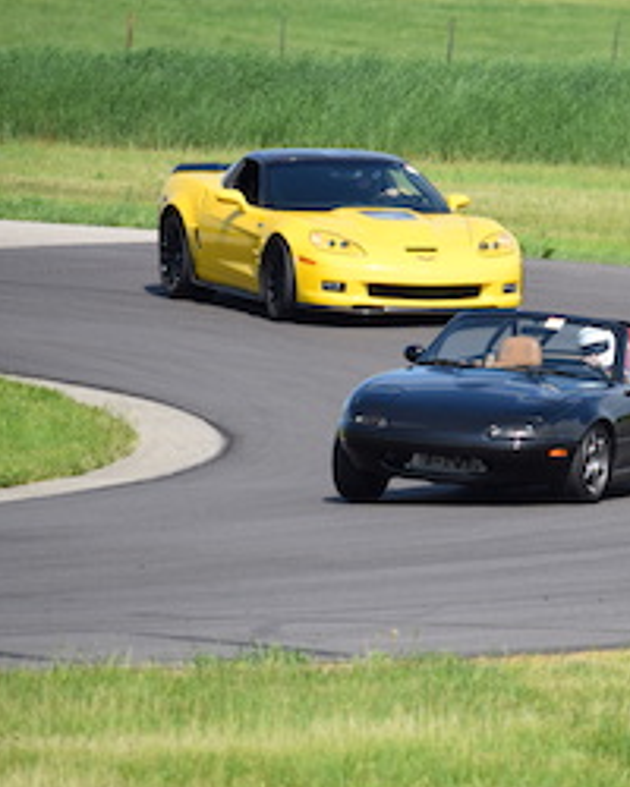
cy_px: 392
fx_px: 13635
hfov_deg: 2.6
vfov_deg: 3.3
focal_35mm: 585
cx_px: 523
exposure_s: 1/1600
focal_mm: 260
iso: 400
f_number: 6.3
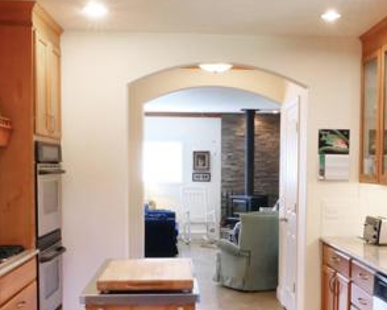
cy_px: 214
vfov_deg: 29.4
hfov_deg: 36.5
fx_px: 584
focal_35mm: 51
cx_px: 233
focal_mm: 10.9
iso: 1600
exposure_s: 1/8
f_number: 16
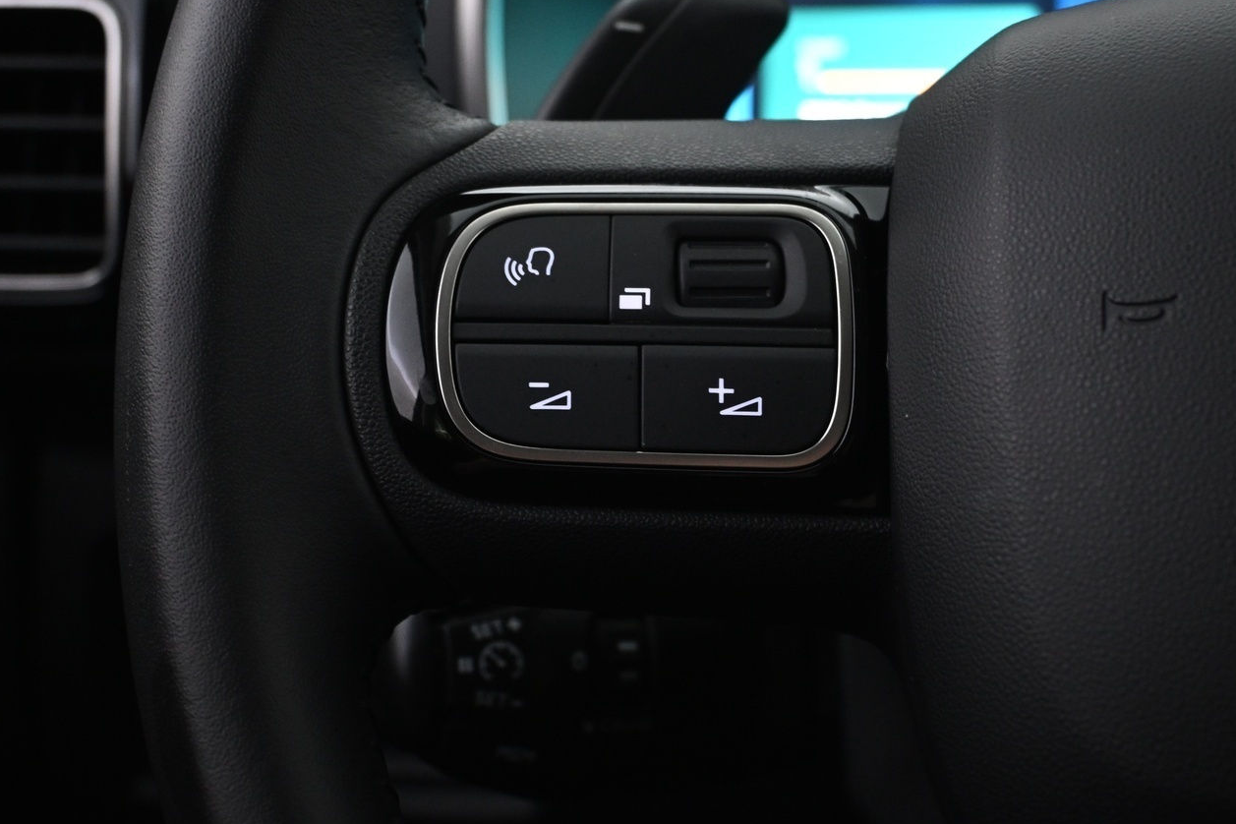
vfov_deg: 20.1
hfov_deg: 29.8
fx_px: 2322
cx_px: 681
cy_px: 336
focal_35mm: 68
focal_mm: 35
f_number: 5.3
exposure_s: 1/20
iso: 1600
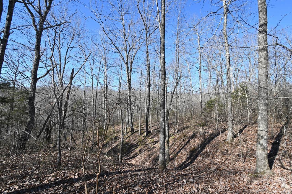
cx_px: 146
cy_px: 97
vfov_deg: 77.3
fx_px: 122
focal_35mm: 15
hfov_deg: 100.4
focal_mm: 10
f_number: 6.3
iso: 100
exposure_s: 1/320
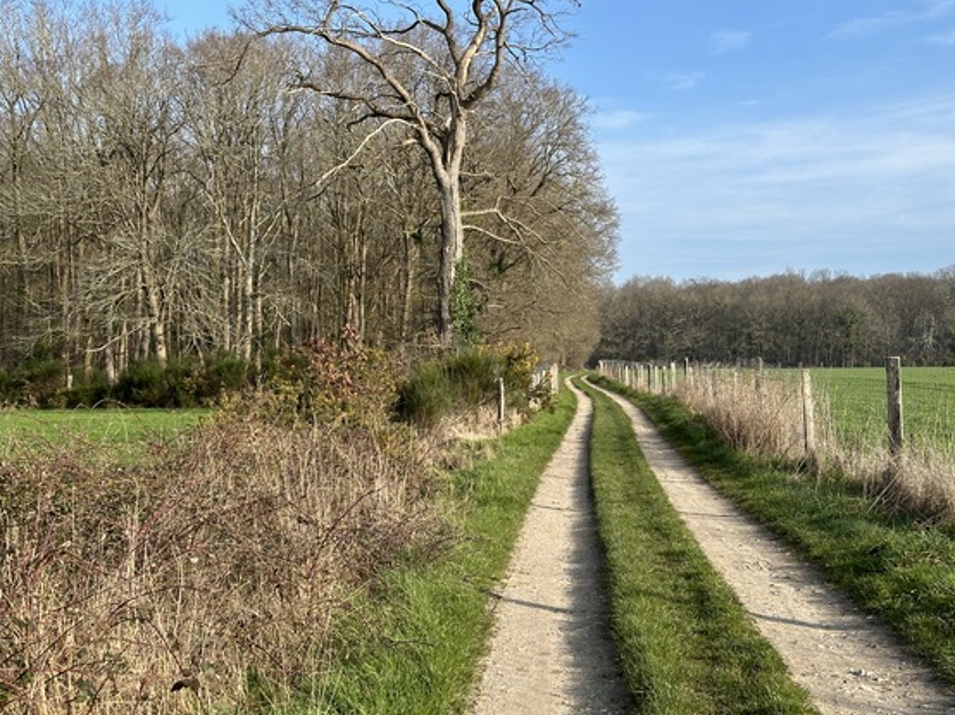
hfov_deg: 36.8
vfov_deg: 28.0
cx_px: 512
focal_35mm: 52
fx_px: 1434
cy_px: 374
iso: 64
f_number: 1.78
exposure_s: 1/2469
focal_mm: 6.86
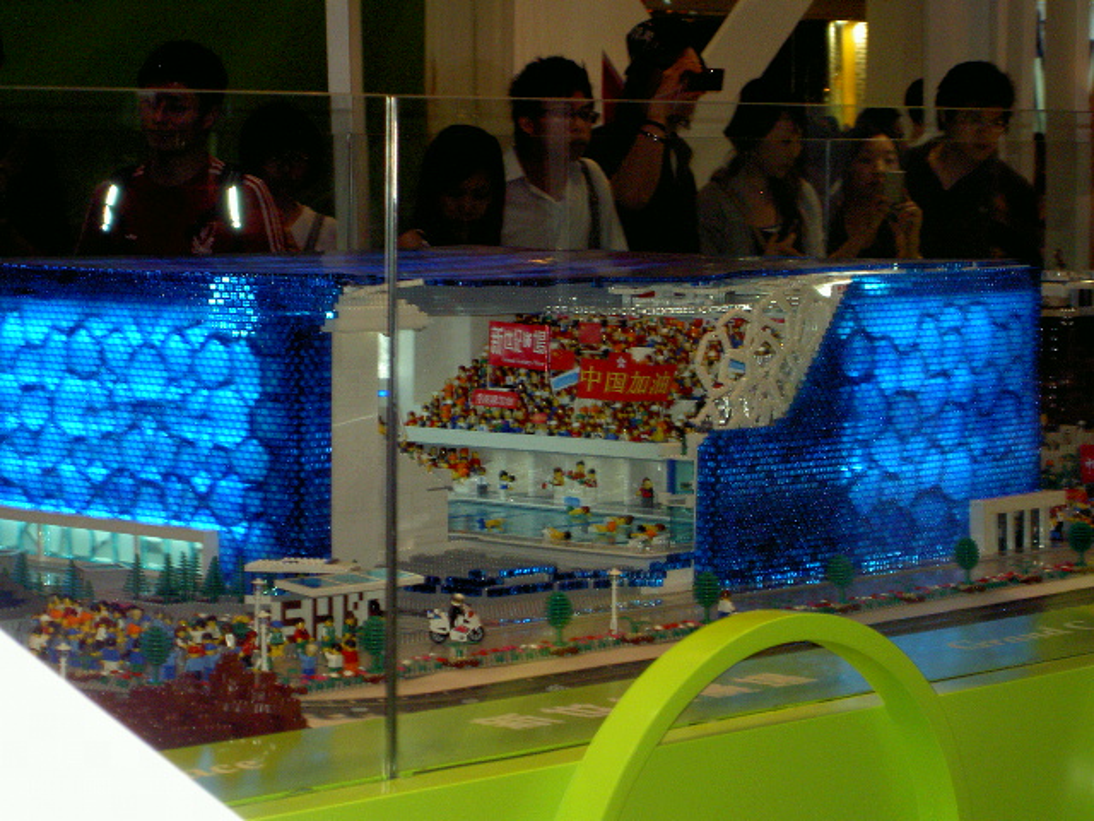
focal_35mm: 117
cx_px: 547
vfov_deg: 12.7
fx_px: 3698
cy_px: 410
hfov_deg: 16.8
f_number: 4.9
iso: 200
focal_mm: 24
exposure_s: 1/100
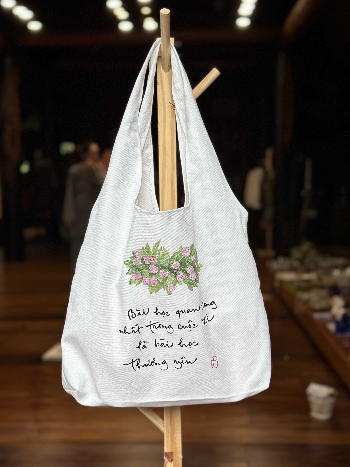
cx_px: 180
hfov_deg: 28.0
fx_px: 701
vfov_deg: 36.8
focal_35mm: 52
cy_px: 240
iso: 80
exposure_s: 1/444
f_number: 1.78
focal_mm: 6.86
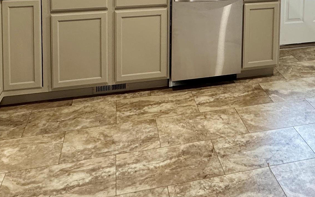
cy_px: -63
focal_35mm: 40
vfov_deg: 26.7
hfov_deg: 48.6
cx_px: 204
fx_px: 343
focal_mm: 2.22
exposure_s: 1/60
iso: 160
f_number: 2.2
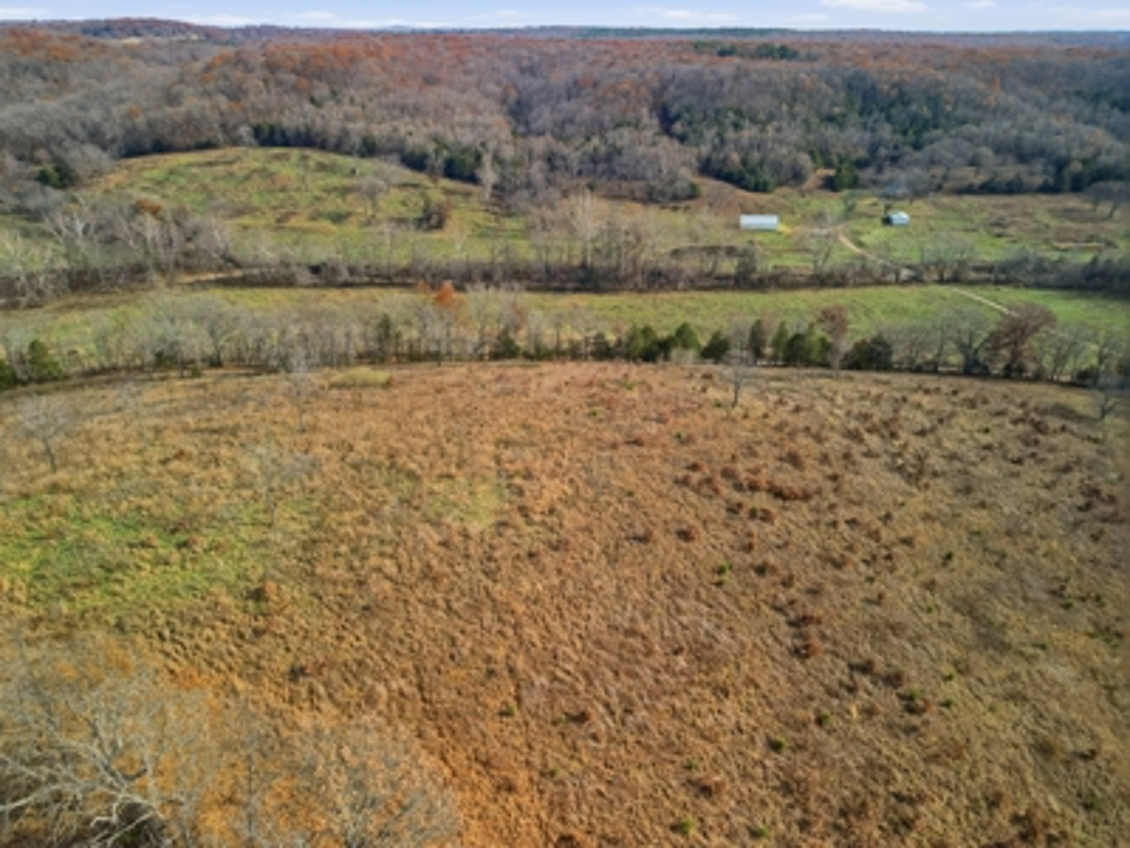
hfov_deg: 71.6
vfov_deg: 56.8
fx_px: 783
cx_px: 565
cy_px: 424
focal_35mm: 24
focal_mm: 6.7
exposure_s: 1/725
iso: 100
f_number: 1.7
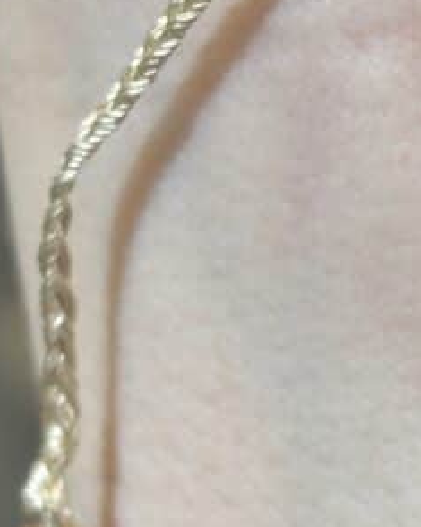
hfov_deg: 8.7
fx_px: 2758
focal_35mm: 177
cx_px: 383
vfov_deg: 10.9
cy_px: 246
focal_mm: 5.96
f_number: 1.6
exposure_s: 1/50
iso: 25
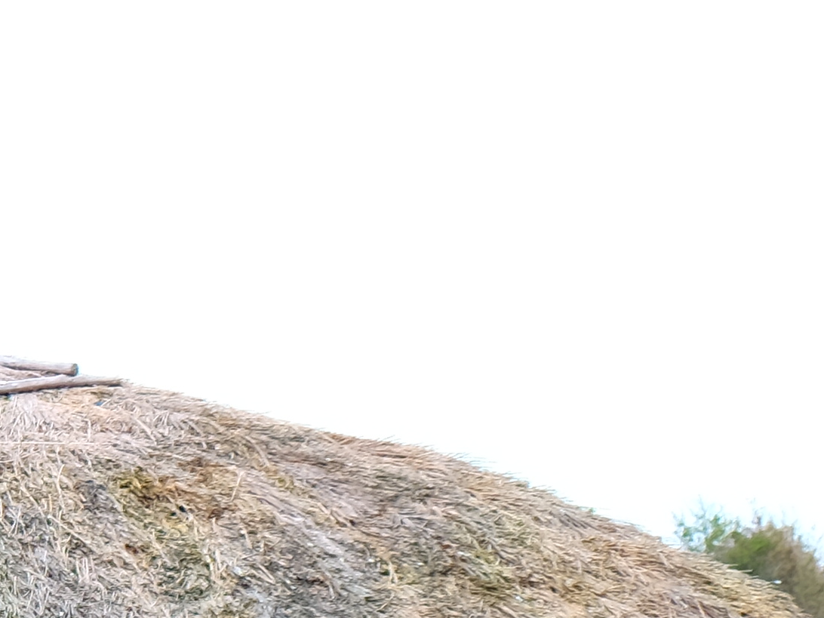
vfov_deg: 11.2
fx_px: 2976
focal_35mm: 125
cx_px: -823
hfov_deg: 13.5
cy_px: 1062
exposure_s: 1/140
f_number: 5
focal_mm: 19.6
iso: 200
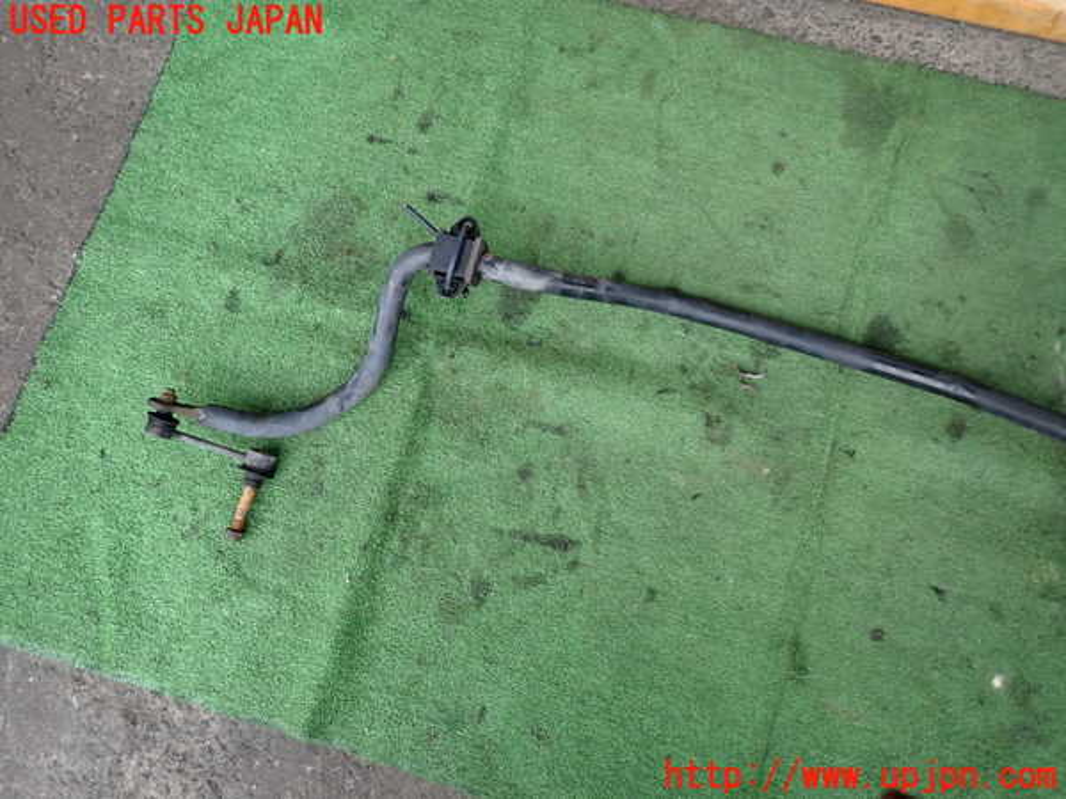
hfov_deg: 69.4
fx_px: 770
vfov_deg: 54.9
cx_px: 533
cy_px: 400
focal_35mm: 25
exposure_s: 1/200
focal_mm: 4.5
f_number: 2
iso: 100
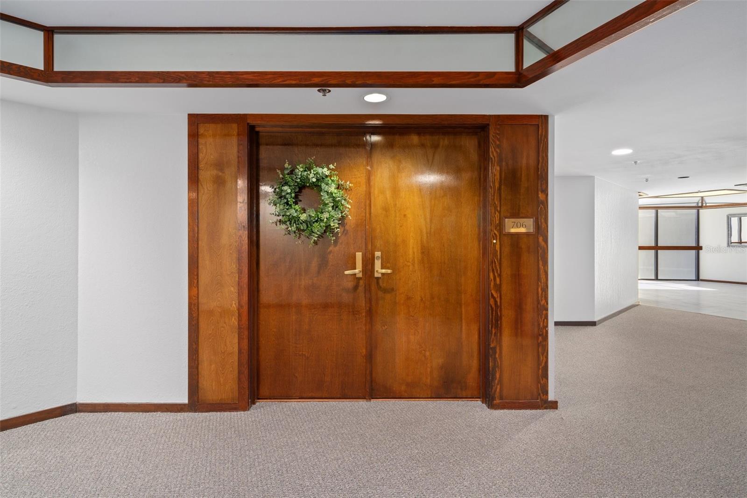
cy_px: 249
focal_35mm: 19
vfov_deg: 64.5
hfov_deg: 86.9
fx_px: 394
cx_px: 374
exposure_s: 3.2
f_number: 8
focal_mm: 19
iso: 320
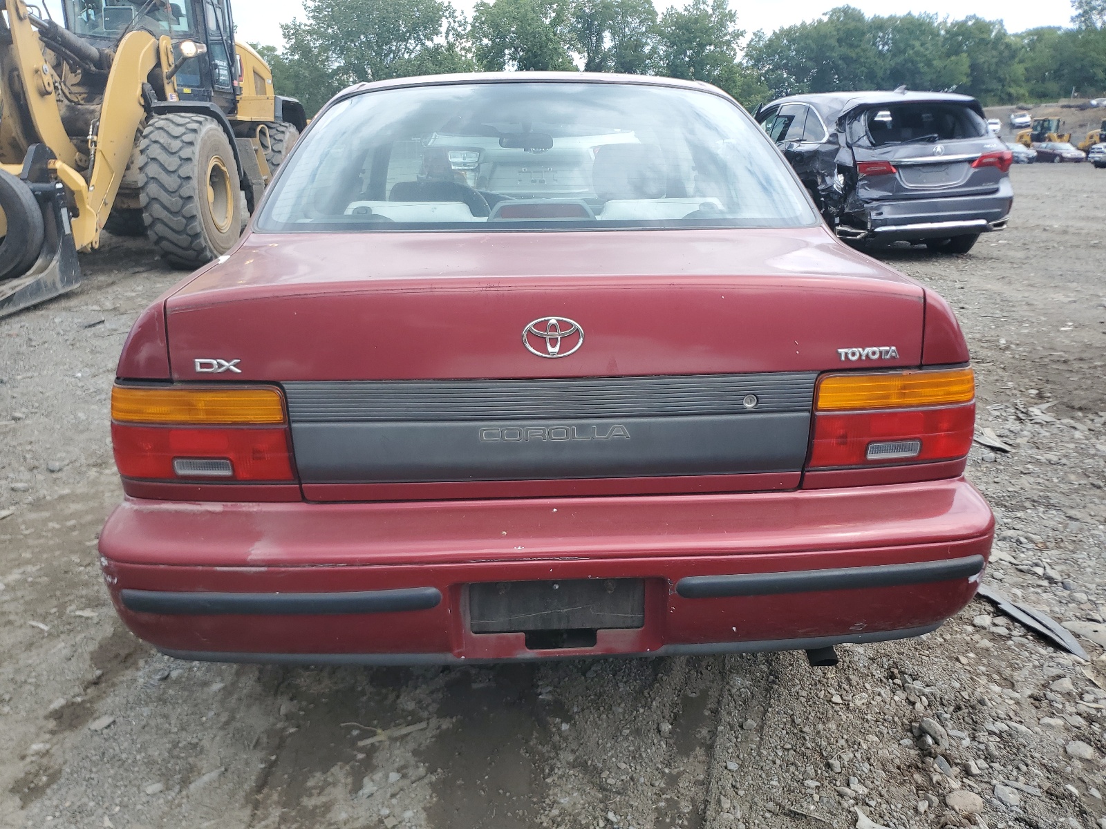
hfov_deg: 67.3
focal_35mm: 26
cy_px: 414
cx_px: 553
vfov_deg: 53.1
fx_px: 831
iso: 50
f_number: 1.5
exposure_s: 1/1000
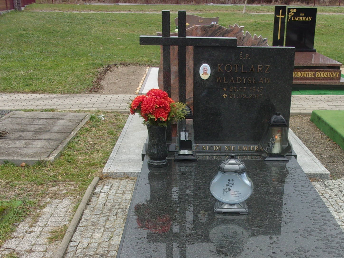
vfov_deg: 28.3
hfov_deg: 37.9
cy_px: 216
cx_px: 220
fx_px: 497
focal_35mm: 50
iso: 80
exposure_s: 1/60
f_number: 3.9
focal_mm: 5.1
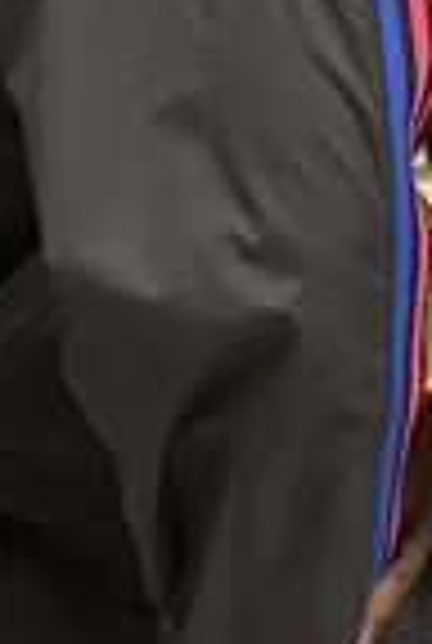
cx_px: 518
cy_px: -198
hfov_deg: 7.1
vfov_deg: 10.4
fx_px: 3457
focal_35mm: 193
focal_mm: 5.96
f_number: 1.6
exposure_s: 1/60
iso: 320
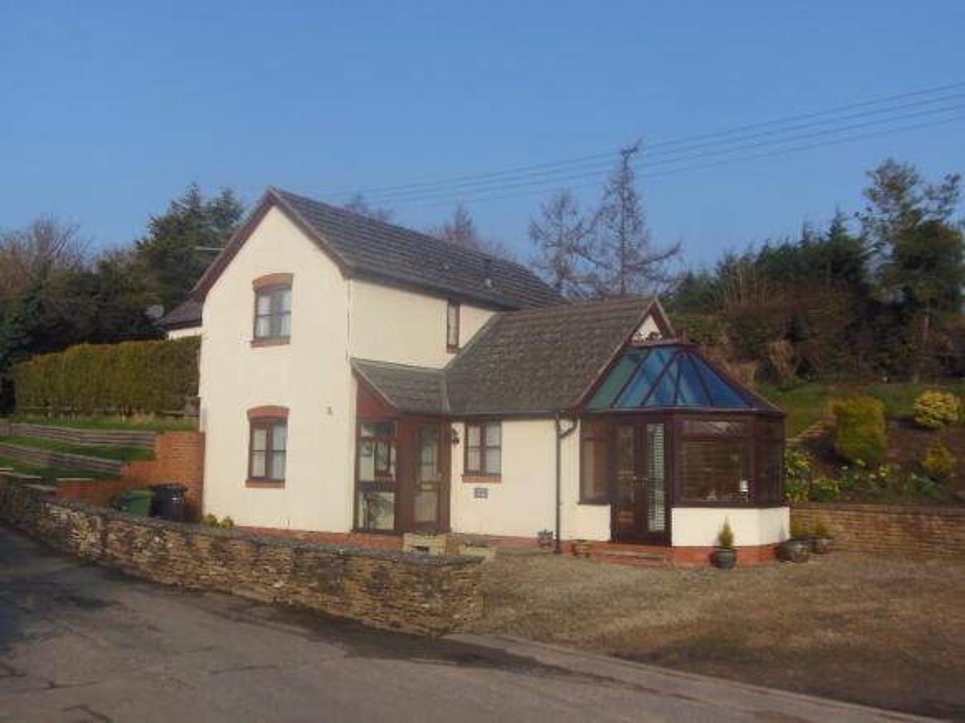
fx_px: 836
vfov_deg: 46.8
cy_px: 362
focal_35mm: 30
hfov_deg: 60.0
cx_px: 482
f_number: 3.2
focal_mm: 5.5
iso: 64
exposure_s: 1/800
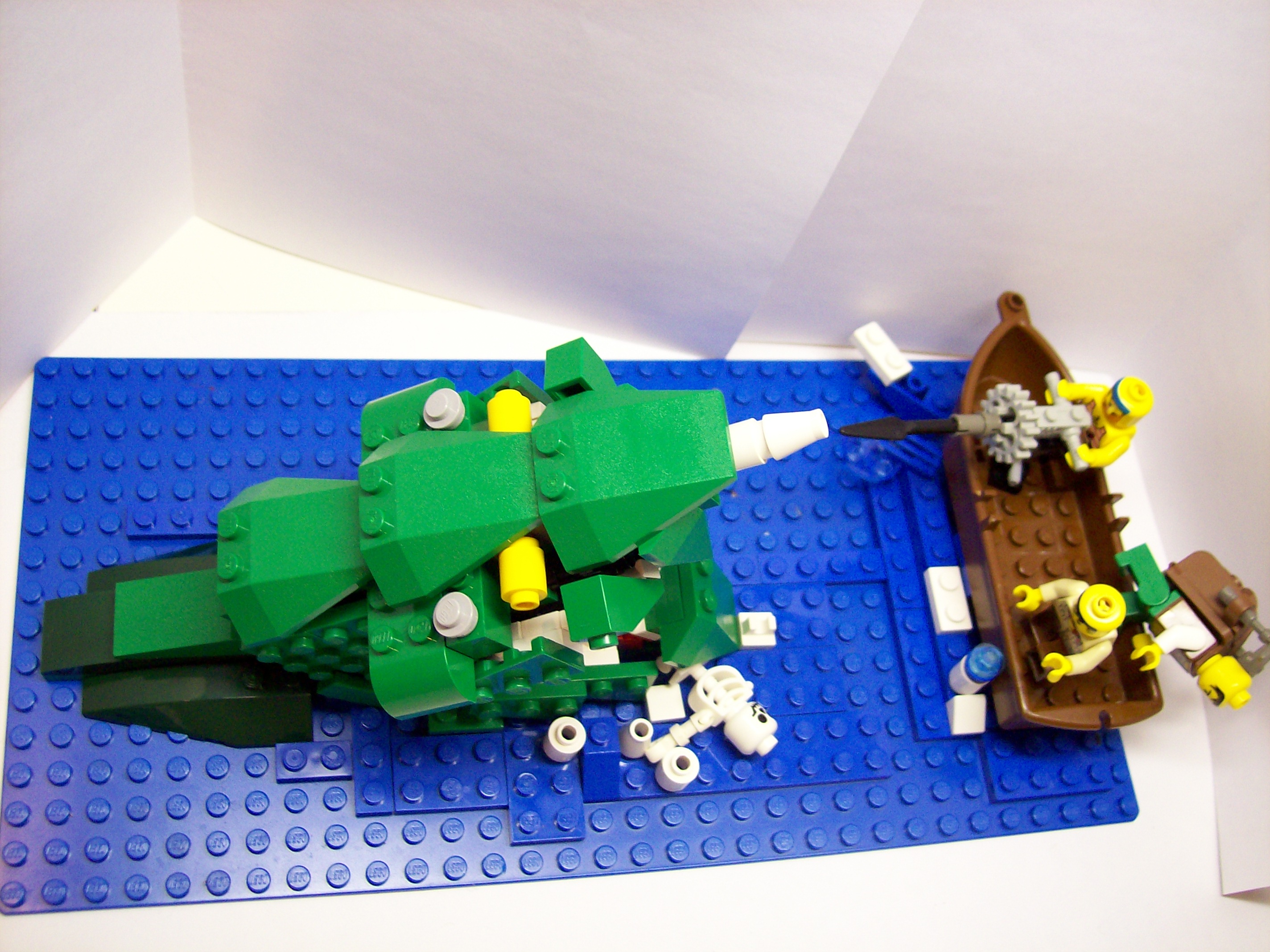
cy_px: 476
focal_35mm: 36
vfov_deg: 39.6
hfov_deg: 51.4
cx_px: 635
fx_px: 1320
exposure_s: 1/32
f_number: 2.7
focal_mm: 6
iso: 109
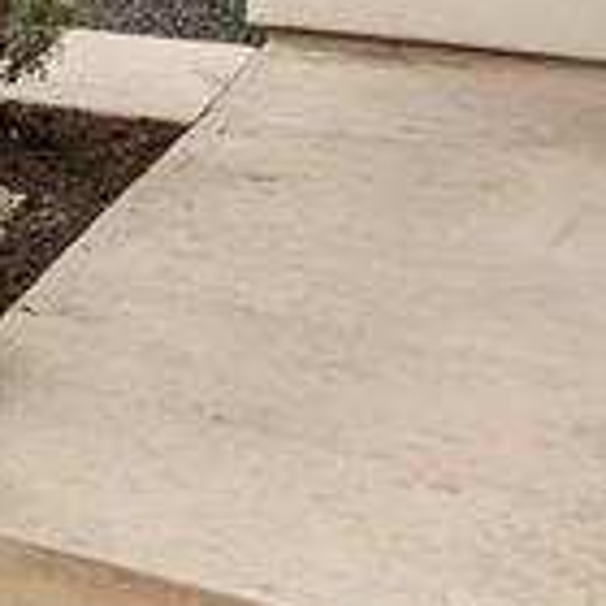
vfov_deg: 16.6
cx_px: -840
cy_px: -355
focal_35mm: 93
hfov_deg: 13.6
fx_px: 1842
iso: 100
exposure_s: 1/100
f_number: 5.6
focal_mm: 10
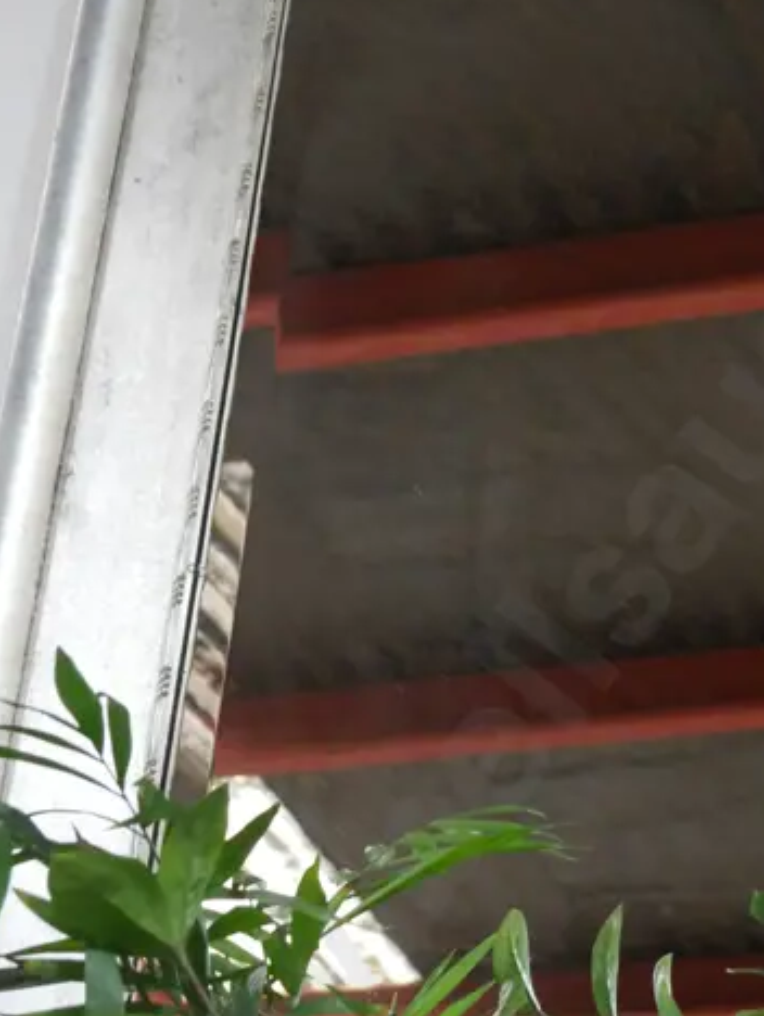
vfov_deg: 18.7
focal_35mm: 105
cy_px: 410
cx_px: 754
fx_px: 3084
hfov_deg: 13.9
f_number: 5.2
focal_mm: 24
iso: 2500
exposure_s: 1/60
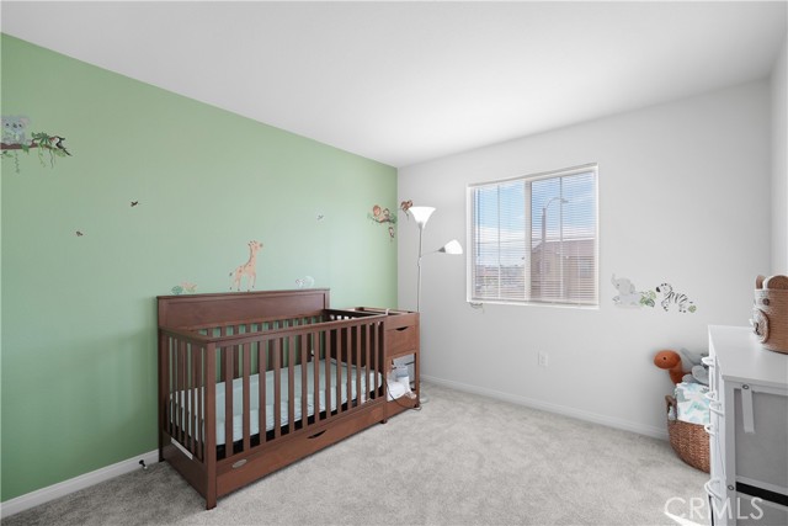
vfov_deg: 73.8
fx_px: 350
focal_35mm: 16
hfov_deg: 96.7
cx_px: 394
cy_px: 263
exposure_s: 1/15
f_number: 4
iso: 80
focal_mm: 16
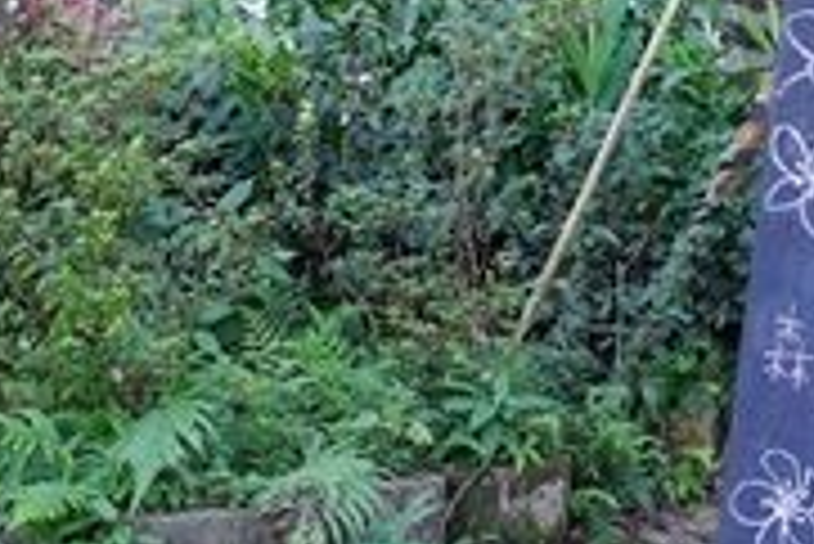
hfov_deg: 23.4
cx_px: 598
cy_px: -88
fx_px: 1946
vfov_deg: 15.4
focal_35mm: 86
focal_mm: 8.8
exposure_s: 1/40
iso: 125
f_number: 2.8
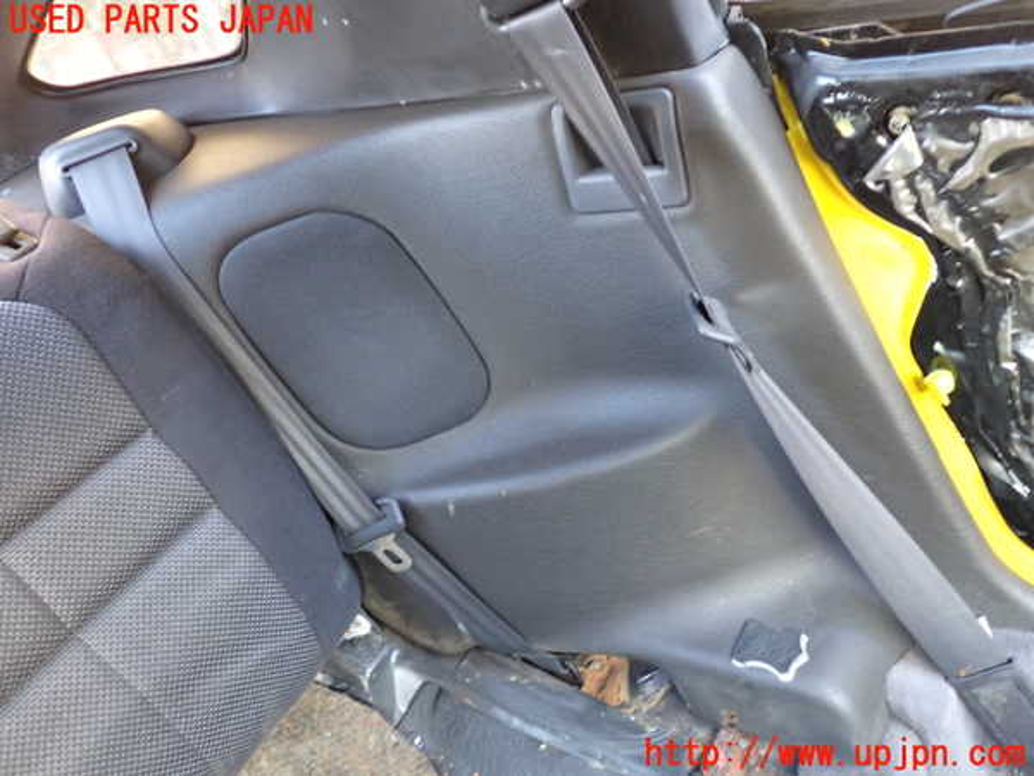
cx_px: 517
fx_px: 896
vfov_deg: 46.8
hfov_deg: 60.0
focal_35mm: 30
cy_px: 388
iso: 400
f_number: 2.3
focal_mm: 5.4
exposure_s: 1/30
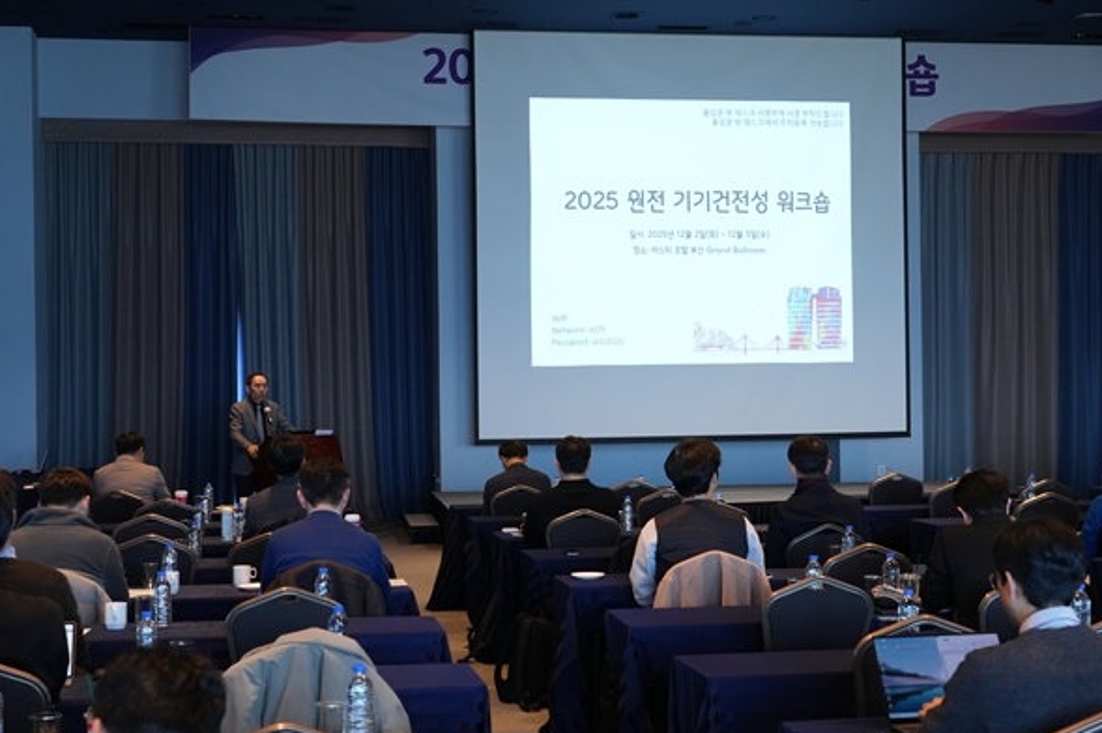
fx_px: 1621
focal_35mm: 53
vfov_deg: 25.5
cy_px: 372
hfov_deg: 37.5
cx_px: 550
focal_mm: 52
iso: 4000
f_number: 7.1
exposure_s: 1/80
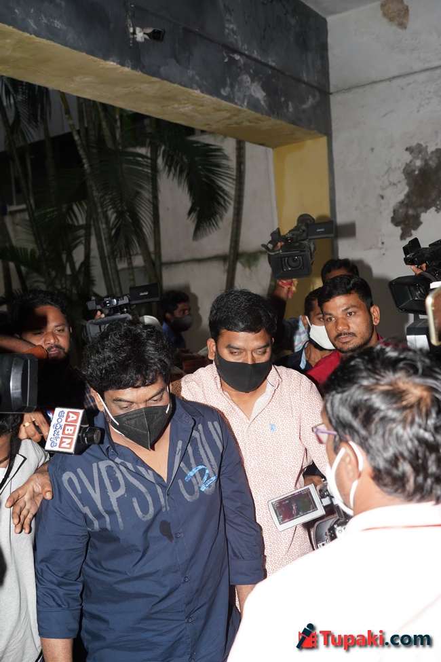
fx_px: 661
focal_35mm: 36
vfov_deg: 53.1
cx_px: 220
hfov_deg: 36.9
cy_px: 331
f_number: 5
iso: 320
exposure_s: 1/250
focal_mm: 36
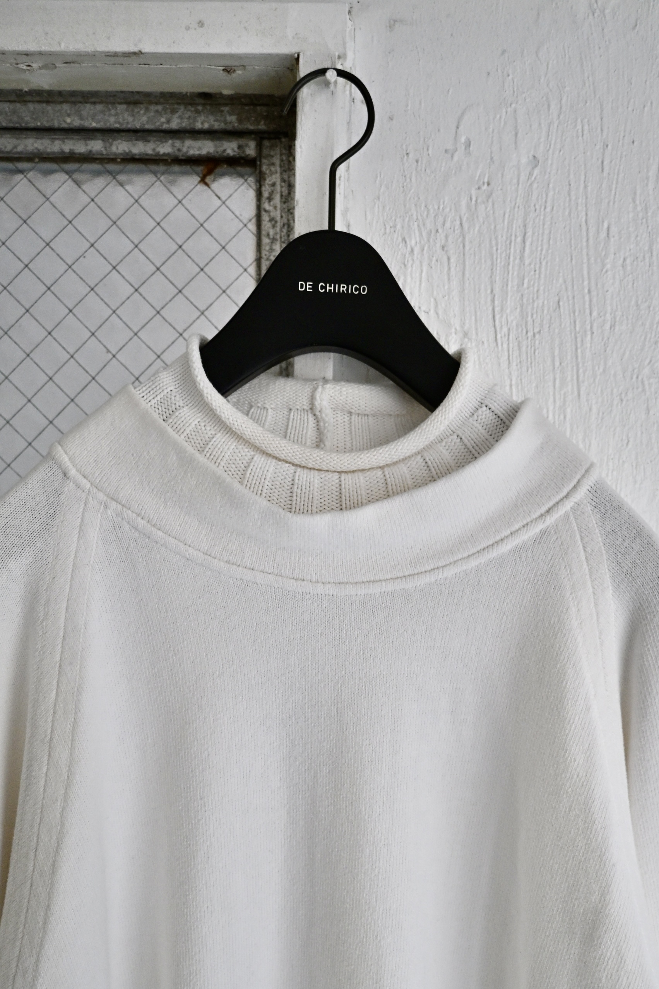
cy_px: 494
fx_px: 659
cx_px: 330
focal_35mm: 24
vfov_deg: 73.7
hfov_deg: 53.1
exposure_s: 1/25
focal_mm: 16
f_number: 3.5
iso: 640
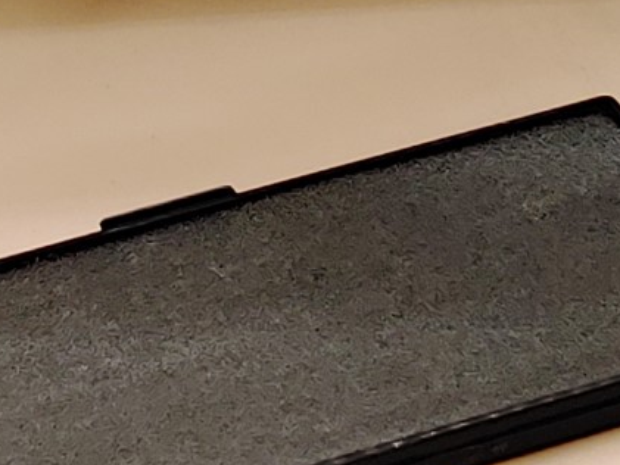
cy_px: -162
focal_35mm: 212
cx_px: 380
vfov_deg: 6.9
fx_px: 3798
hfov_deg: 9.3
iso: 50
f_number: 1.8
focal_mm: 4.36
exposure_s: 1/111
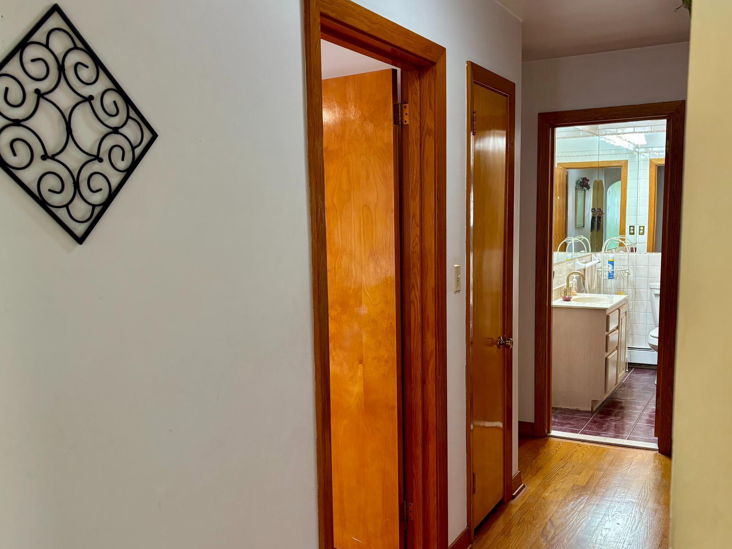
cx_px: 390
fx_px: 698
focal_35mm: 33
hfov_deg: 55.3
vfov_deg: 42.9
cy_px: 305
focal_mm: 5.96
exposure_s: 1/60
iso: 200
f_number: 1.6
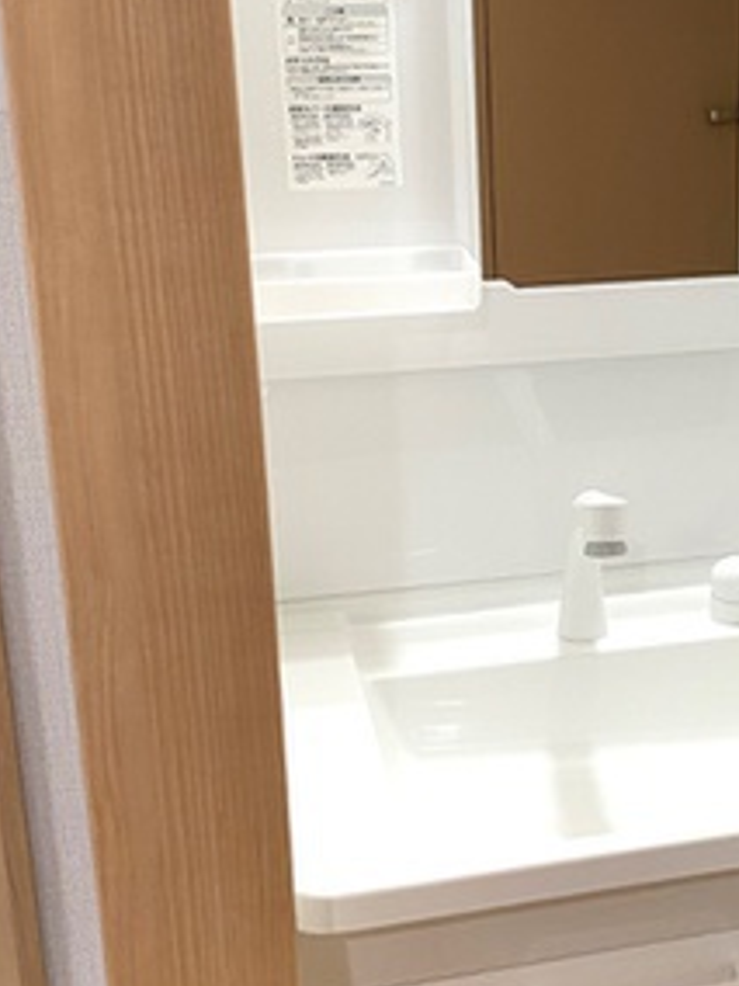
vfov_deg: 30.3
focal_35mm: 64
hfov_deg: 22.1
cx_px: 734
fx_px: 1822
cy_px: 462
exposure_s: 1/50
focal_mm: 4.25
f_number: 1.8
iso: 80
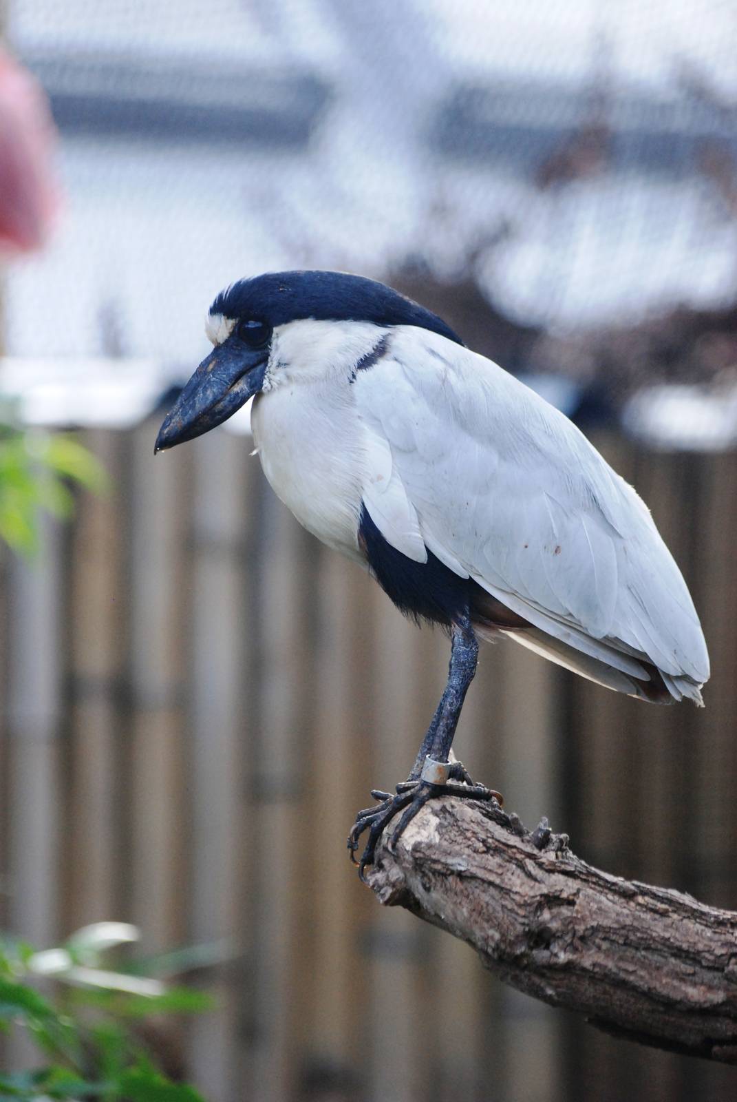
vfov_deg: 8.1
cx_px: 368
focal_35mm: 255
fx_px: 7808
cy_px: 551
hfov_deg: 5.4
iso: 1000
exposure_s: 1/250
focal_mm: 170
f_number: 4.8
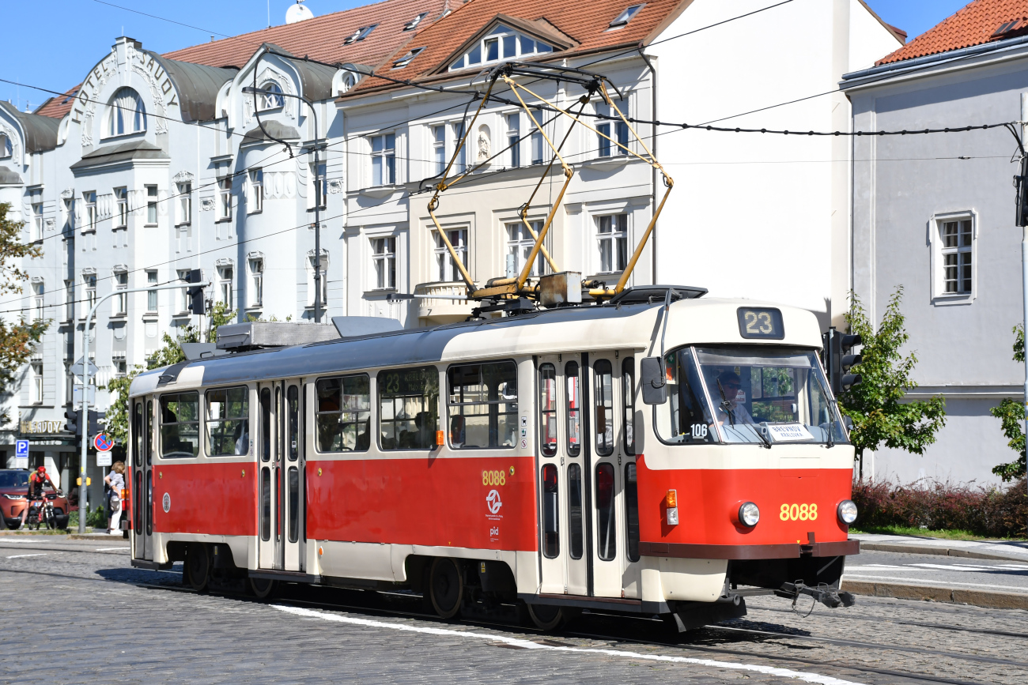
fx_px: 1799
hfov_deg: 31.9
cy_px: 342
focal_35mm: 63
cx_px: 514
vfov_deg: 21.6
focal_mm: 42
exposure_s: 1/1000
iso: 200
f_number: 5.6
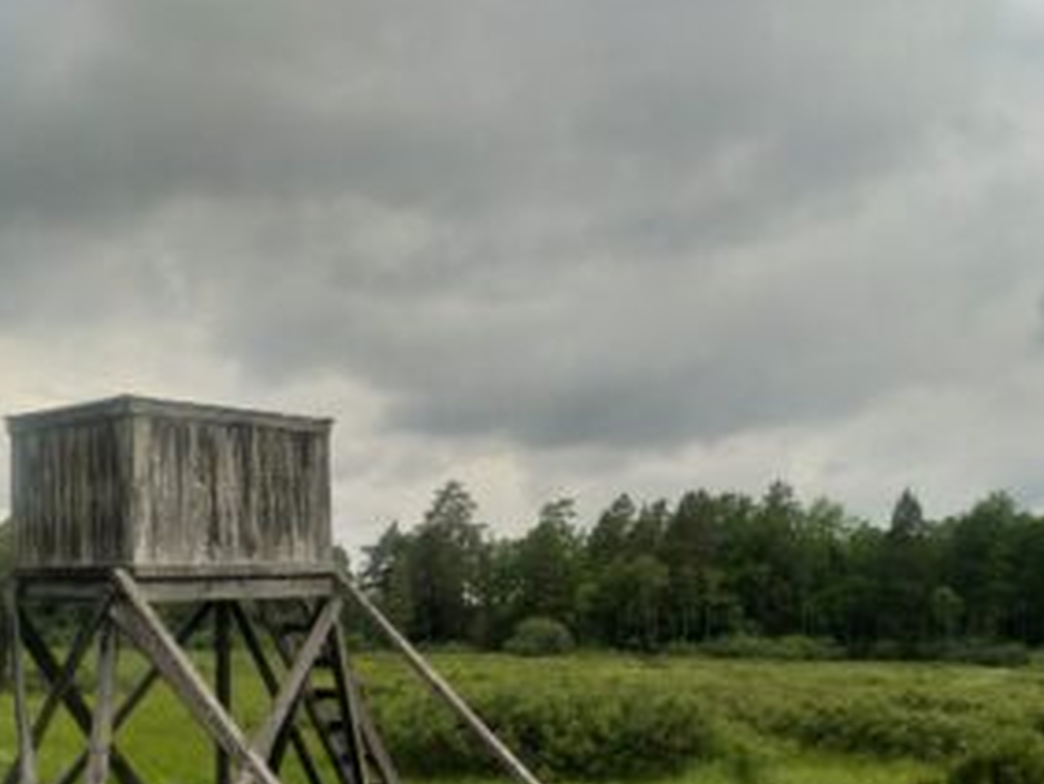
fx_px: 1116
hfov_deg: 50.0
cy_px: 539
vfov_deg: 38.1
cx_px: 580
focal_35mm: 37
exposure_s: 1/600
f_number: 1.7
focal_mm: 3.93
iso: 40
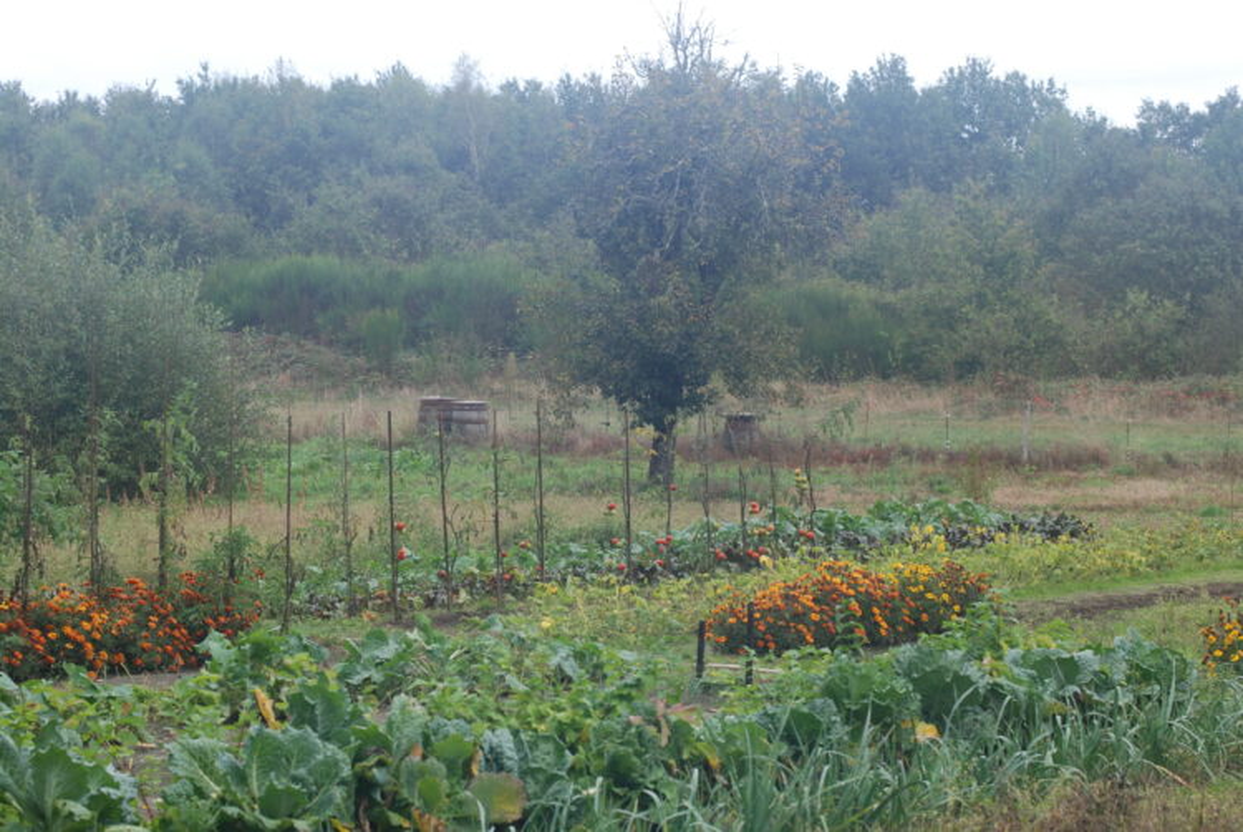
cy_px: 416
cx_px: 622
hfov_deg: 27.0
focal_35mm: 75
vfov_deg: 18.2
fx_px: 2593
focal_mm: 50
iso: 180
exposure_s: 1/125
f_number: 5.6
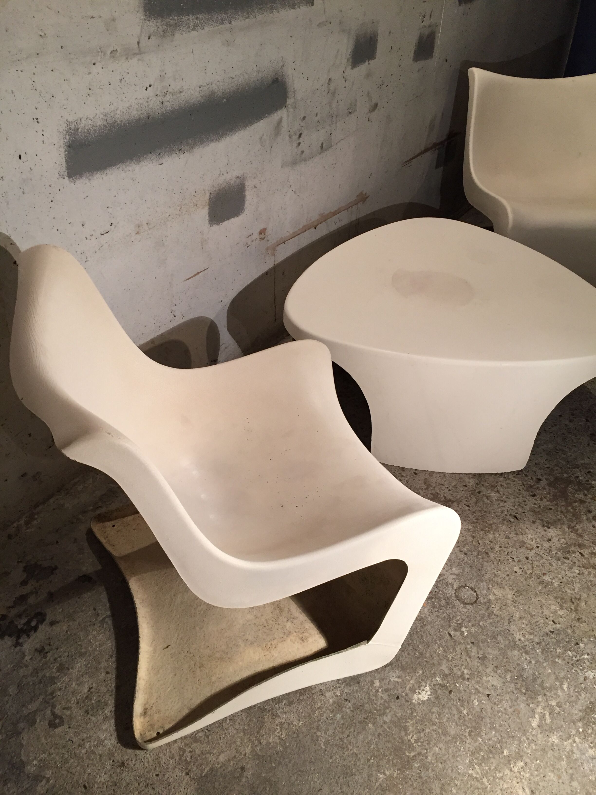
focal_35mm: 29
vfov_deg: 61.7
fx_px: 666
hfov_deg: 48.2
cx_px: 298
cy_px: 398
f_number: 2.2
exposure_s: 1/33
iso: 160
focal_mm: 4.15
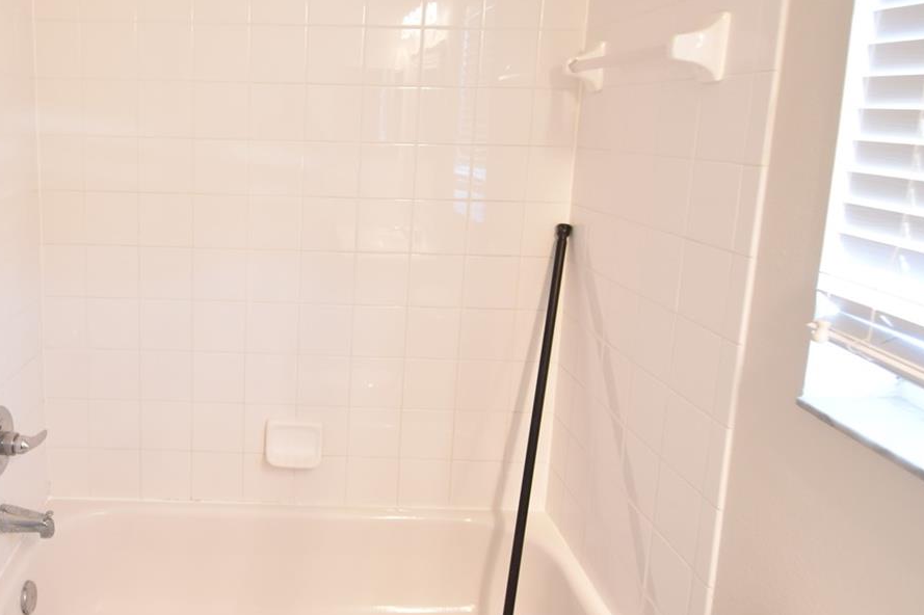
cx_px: 270
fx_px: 693
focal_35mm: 27
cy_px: 236
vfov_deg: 47.5
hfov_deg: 64.7
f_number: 3.5
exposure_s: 1/45
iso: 800
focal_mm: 10
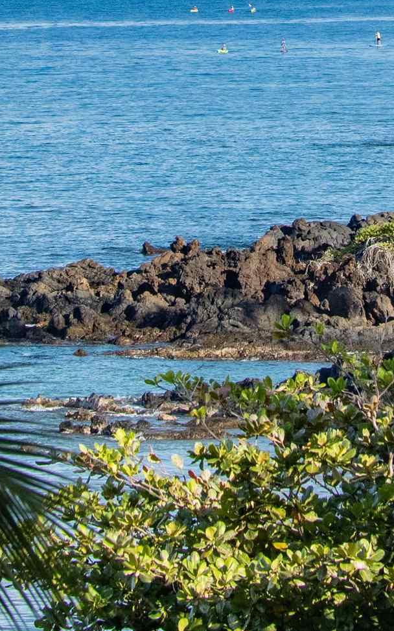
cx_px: 289
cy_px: -76
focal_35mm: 448
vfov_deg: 4.7
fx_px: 7698
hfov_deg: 2.9
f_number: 8
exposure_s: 1/500
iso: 800
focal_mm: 67
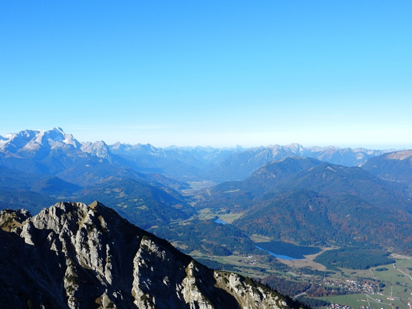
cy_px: 154
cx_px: 206
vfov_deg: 32.2
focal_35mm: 45
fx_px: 536
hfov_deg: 42.1
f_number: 4.2
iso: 160
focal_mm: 8.2
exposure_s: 1/800
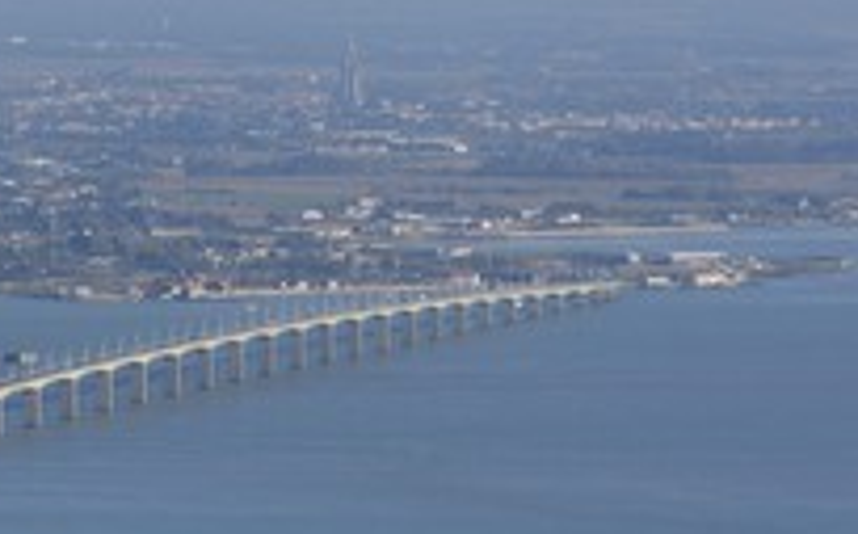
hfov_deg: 4.2
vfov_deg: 2.6
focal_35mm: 505
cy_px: 555
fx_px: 11796
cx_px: 11
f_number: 5
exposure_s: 1/640
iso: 100
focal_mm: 160
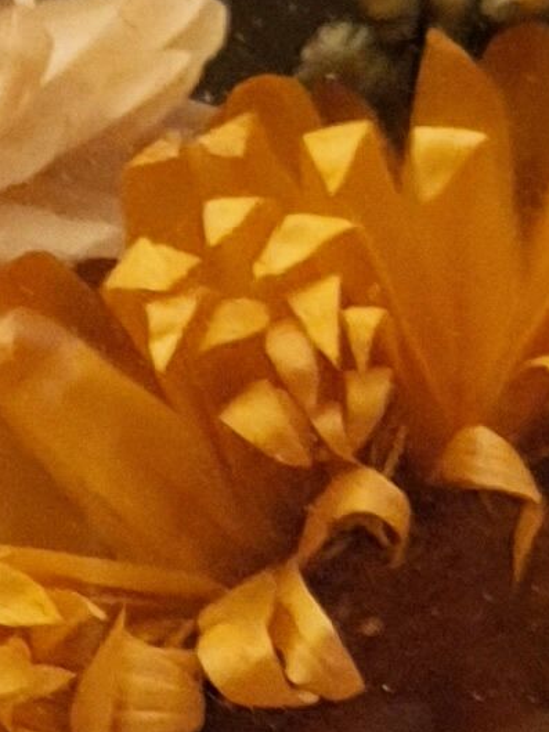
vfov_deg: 9.1
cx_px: -354
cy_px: 1666
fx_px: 4185
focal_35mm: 198
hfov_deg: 7.3
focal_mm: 4.32
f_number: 1.7
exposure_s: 1/20
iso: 500
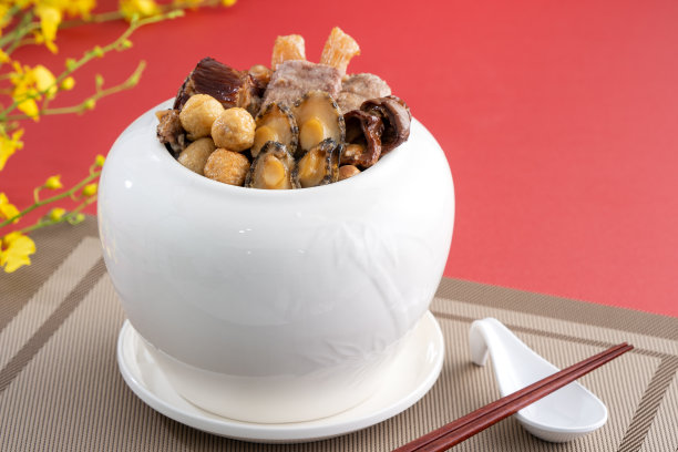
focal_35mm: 136
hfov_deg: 15.1
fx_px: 2561
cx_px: 339
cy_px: 226
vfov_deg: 10.1
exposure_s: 1/60
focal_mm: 136
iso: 100
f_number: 8
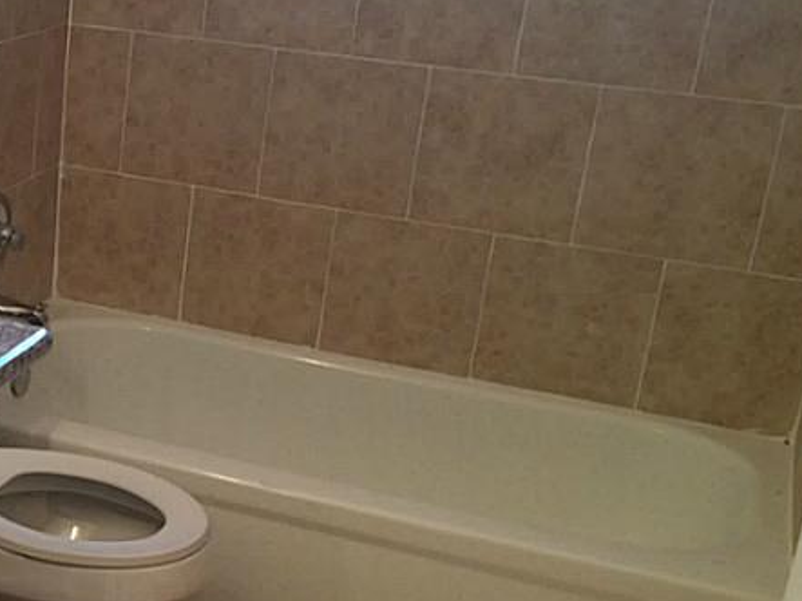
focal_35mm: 67
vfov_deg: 21.9
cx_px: -71
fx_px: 1552
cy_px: 358
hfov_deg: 26.7
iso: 160
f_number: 2.2
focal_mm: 4.15
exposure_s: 1/30
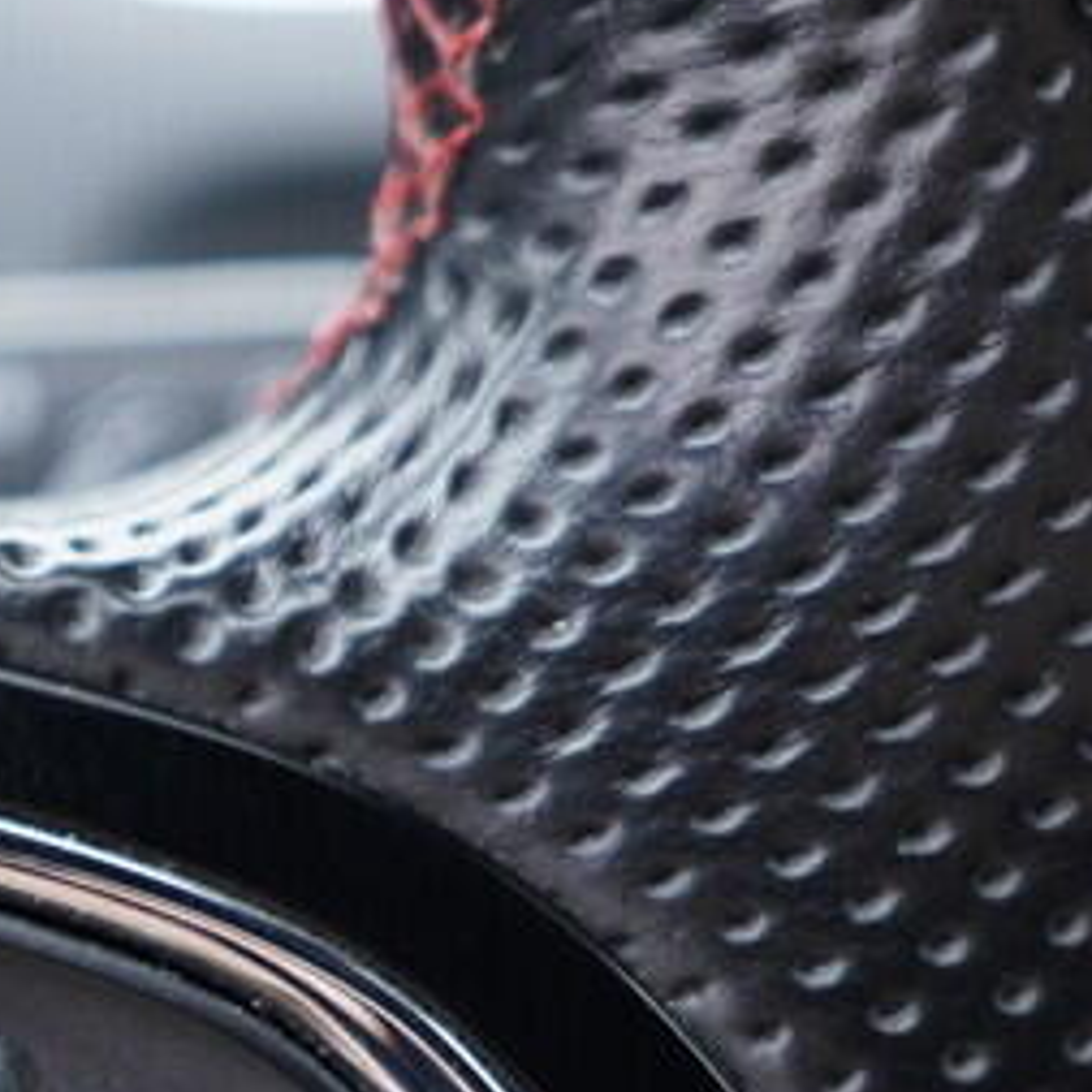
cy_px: 1232
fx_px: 4426
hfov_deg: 13.3
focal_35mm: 124
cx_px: -552
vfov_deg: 13.7
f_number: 2.8
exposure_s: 1/40
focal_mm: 24
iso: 320
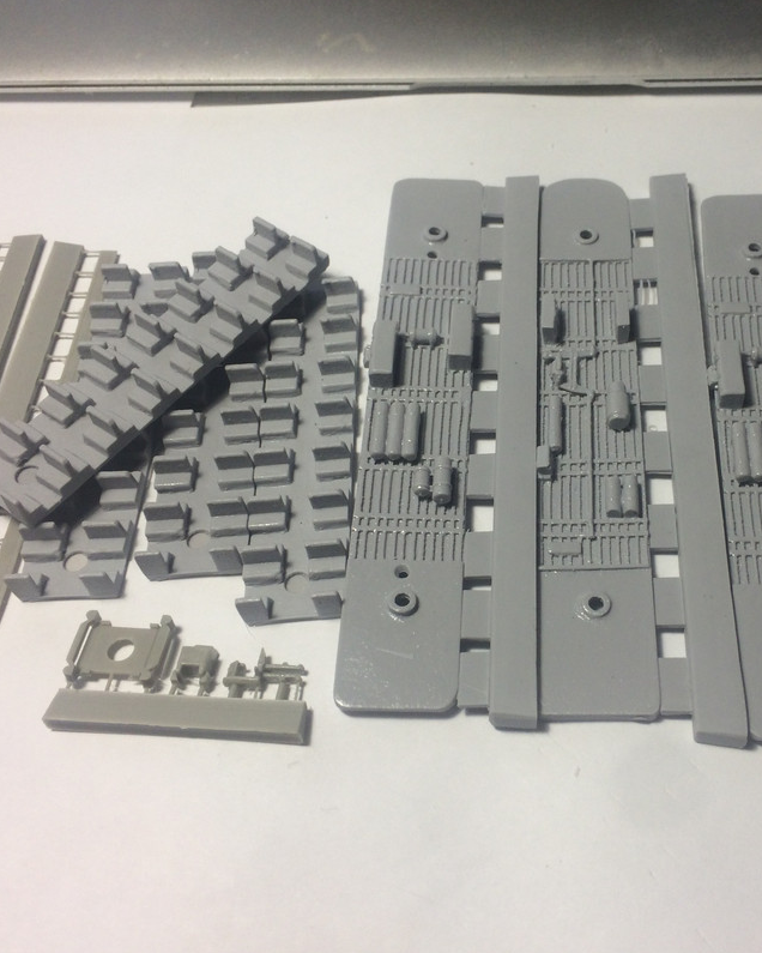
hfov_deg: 38.6
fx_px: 1071
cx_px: 522
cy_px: 476
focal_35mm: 38
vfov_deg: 47.9
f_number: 2.2
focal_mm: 4.15
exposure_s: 1/100
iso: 64
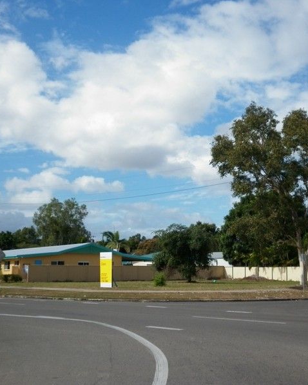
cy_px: 193
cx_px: 180
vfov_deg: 36.6
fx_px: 581
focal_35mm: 51
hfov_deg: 29.6
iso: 80
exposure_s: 1/250
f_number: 8.4
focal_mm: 7.1
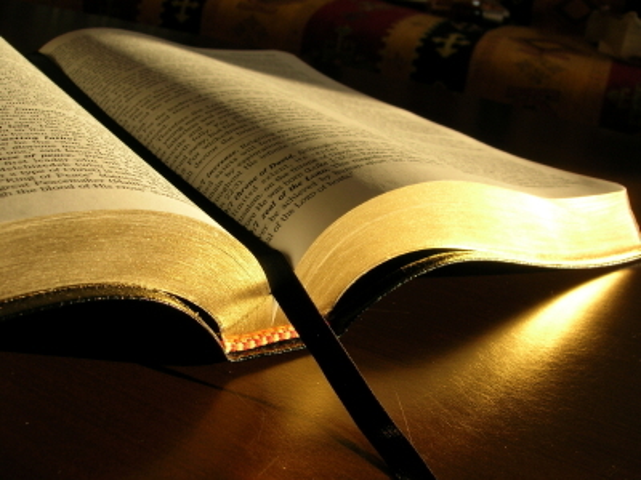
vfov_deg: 39.7
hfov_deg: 51.4
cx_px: 320
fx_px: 667
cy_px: 240
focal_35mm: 36
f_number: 4.9
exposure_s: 1/132
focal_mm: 6
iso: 50
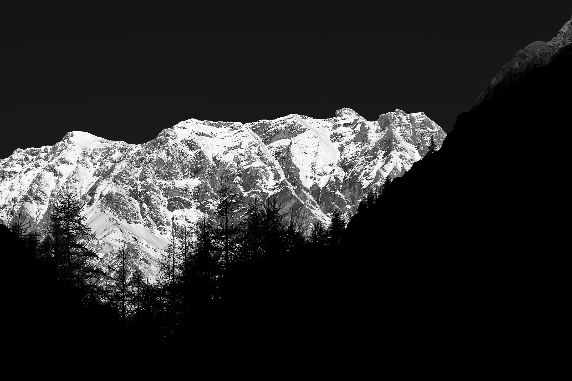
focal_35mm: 116
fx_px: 1843
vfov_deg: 11.8
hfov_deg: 17.6
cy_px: 190
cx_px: 286
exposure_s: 1/1000
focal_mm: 116
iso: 140
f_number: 4
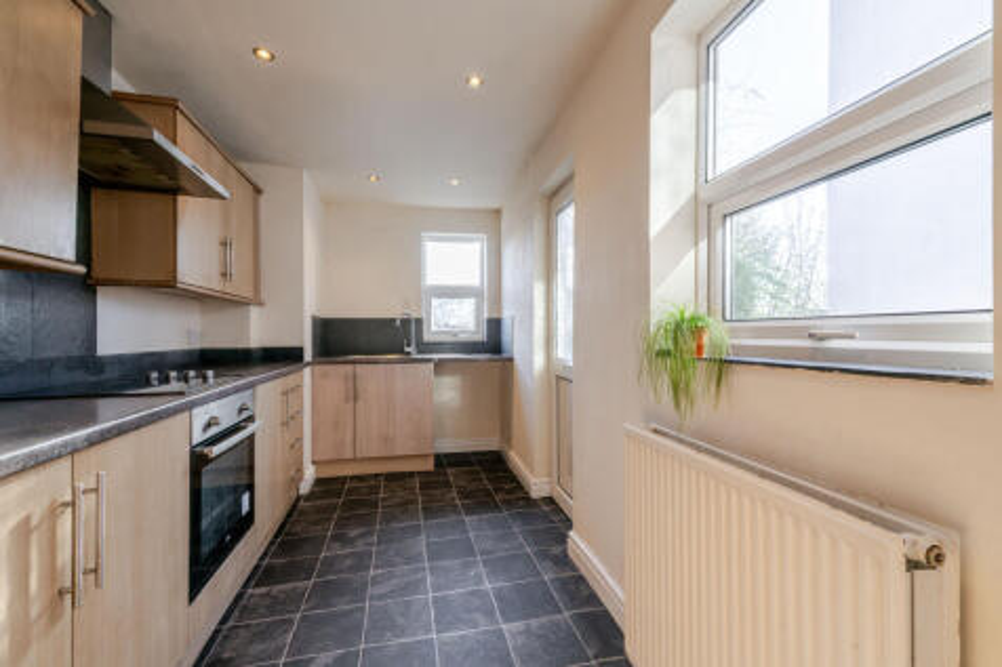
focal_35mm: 16
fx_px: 445
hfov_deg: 96.8
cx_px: 501
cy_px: 334
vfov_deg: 73.7
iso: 250
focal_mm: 16
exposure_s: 1/60
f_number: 8
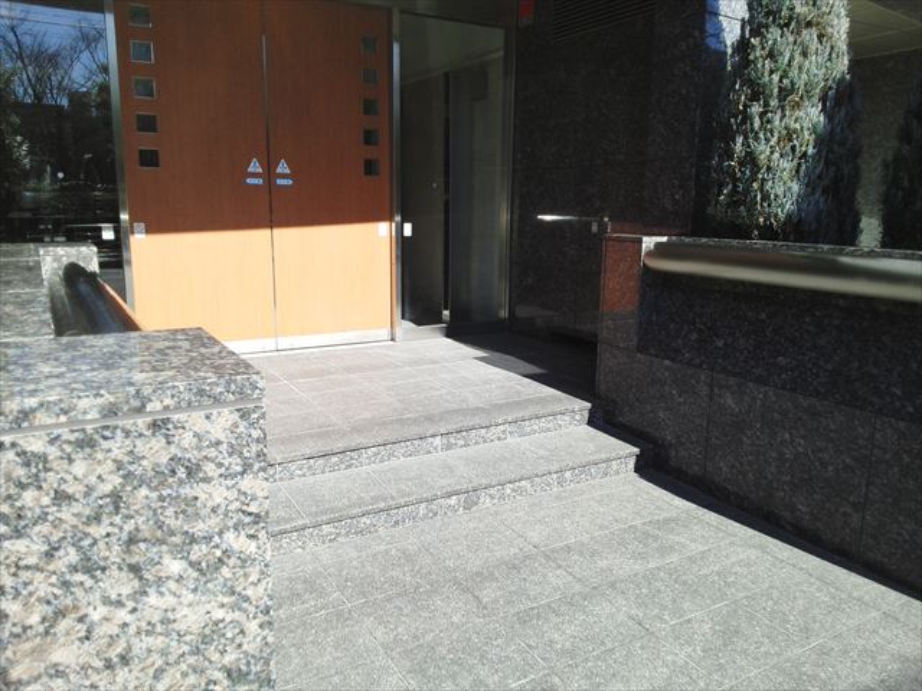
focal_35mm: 27
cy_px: 346
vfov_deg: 51.4
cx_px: 461
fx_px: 719
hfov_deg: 65.3
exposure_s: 1/1000
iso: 71
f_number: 2.4
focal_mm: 2.87
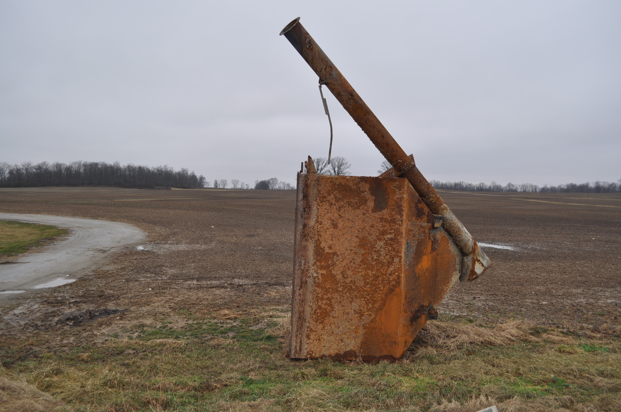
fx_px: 569
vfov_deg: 39.9
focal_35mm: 33
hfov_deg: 57.3
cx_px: 310
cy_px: 206
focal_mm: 22
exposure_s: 1/200
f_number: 5
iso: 200
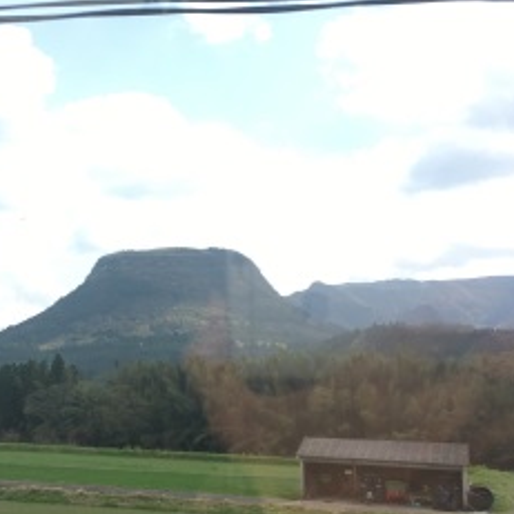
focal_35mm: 40
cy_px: 287
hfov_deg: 40.9
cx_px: 145
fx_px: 672
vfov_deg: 41.8
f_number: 2.2
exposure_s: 1/308
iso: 25
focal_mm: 4.15
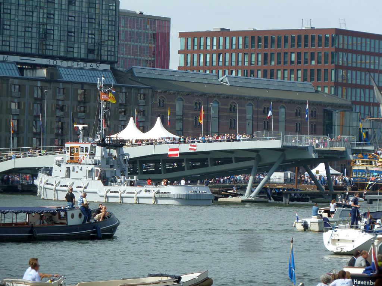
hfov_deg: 10.9
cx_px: 191
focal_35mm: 182
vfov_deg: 8.2
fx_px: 2007
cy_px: 143
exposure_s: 1/320
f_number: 4.5
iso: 80
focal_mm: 29.9
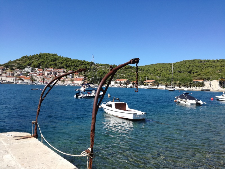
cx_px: 112
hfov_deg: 65.3
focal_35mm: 27
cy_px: 84
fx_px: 175
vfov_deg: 51.4
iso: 50
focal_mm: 3.79
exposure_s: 1/1019
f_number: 2
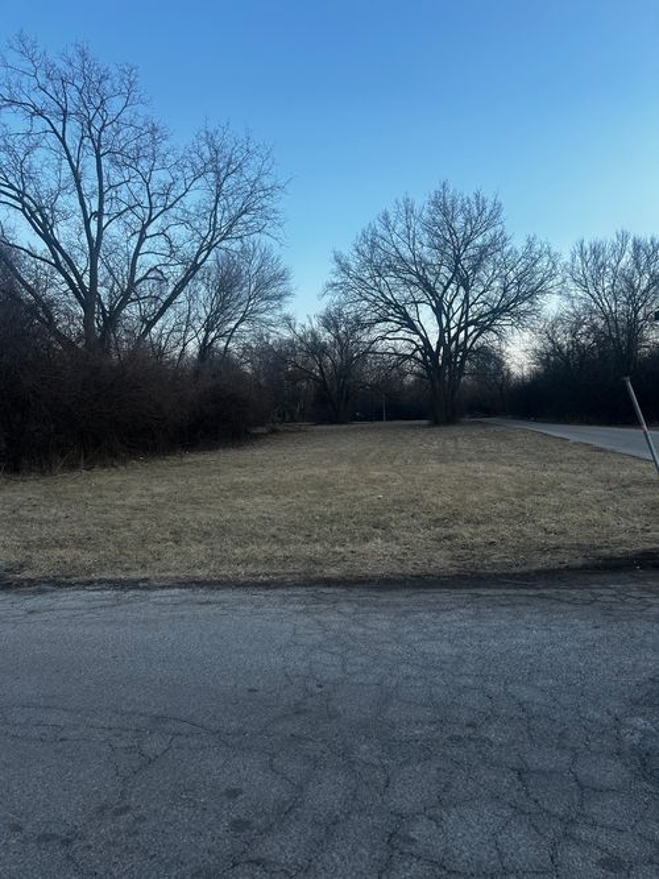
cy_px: 440
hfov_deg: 53.0
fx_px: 660
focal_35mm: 26
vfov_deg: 67.3
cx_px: 330
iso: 50
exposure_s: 1/121
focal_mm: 5.7
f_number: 1.5
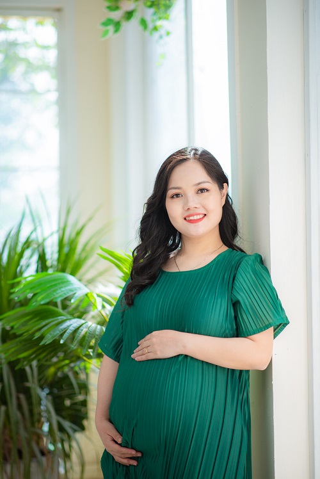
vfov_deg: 23.9
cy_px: 240
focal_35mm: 85
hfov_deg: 16.1
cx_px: 160
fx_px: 1131
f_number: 1.8
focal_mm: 85
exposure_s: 1/640
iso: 125
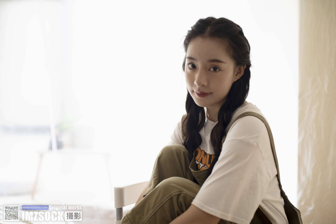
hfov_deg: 55.8
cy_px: 112
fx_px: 317
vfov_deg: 38.9
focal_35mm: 34
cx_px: 168
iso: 250
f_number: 2
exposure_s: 1/125
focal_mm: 35
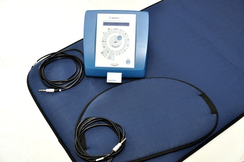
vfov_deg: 29.8
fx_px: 305
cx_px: 122
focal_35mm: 45
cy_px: 81
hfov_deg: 43.7
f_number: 7.1
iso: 800
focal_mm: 30
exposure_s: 1/60
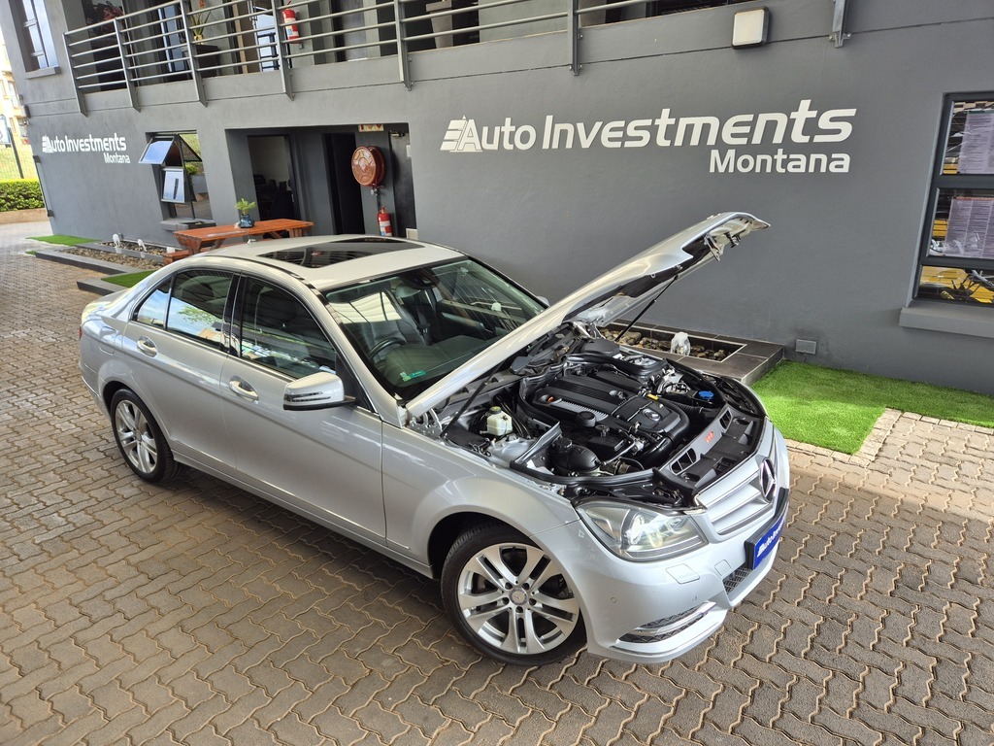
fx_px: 660
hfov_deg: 73.9
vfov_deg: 58.9
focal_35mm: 23
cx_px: 497
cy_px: 373
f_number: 1.8
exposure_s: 1/180
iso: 32
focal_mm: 5.4
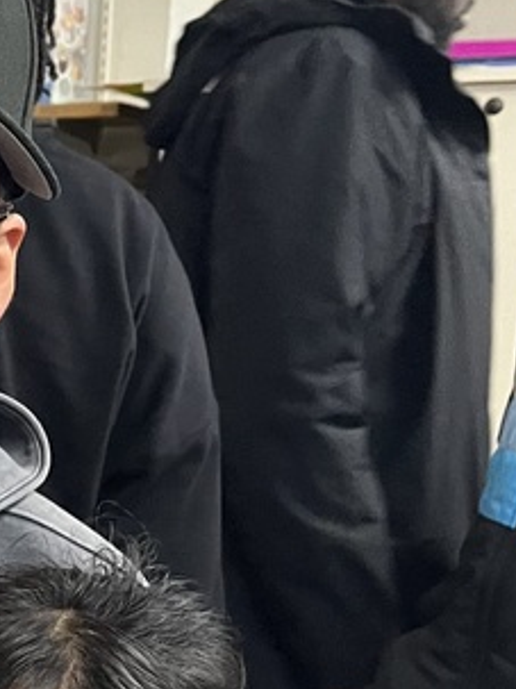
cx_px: -291
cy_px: 589
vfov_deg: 21.9
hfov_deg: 15.3
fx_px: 1750
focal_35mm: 88
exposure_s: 1/60
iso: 400
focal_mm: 5.1
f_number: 1.6
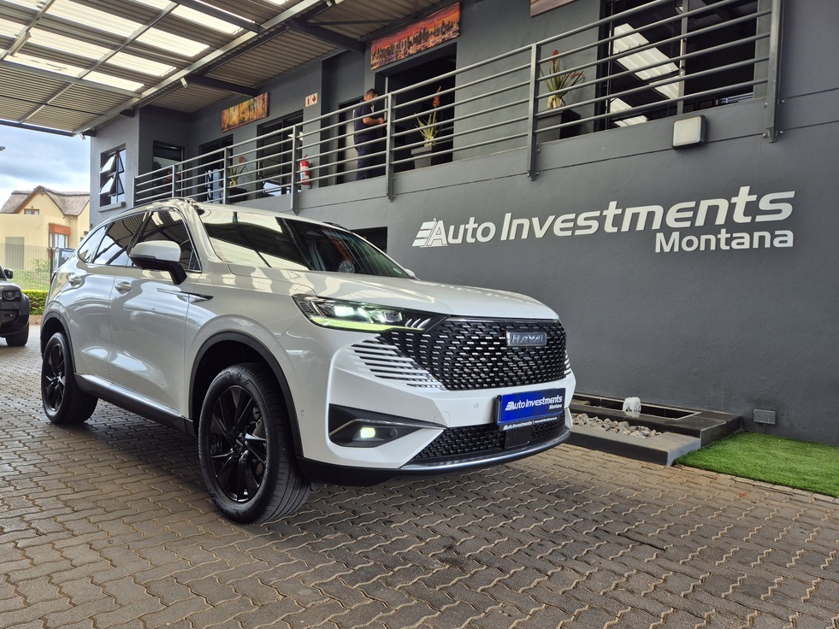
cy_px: 317
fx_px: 582
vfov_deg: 56.8
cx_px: 403
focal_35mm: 24
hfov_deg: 71.6
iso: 25
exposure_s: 1/194
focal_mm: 5.4
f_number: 1.8
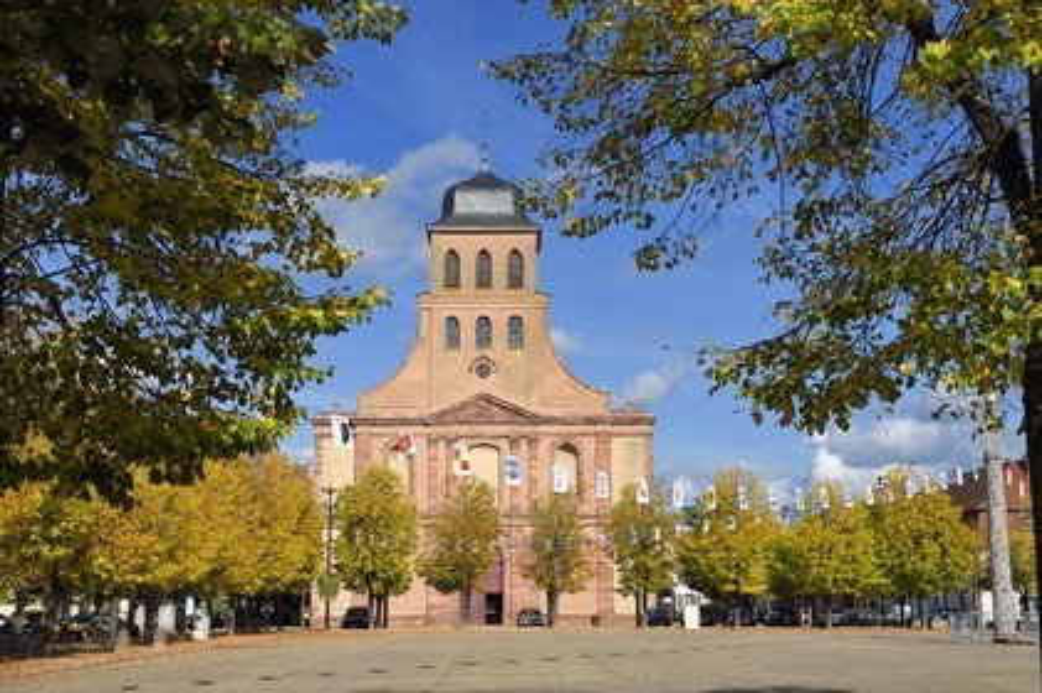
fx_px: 1504
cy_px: 346
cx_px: 521
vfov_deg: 25.9
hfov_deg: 38.2
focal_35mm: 52
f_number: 10
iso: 200
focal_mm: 52
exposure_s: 1/1000
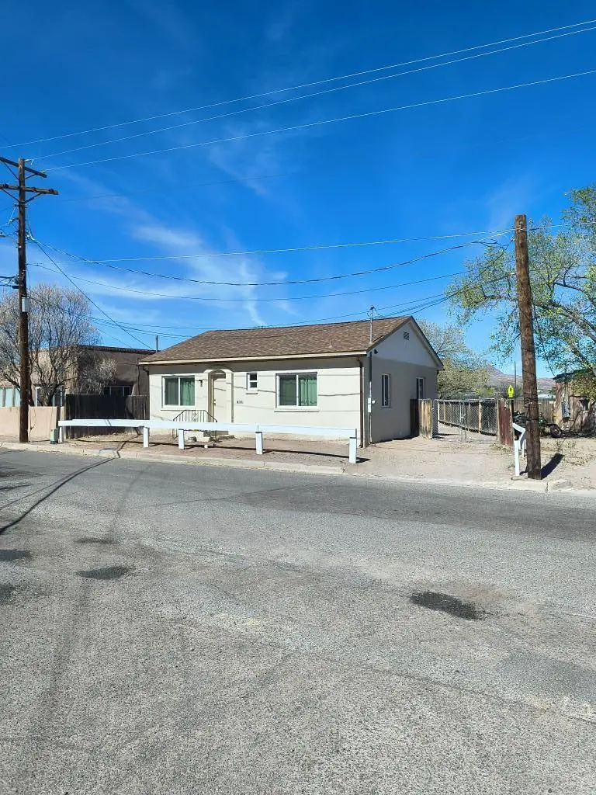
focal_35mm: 25
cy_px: 398
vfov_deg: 69.4
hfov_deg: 54.9
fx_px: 574
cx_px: 298
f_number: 1.7
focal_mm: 4.68
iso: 100
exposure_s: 1/1338
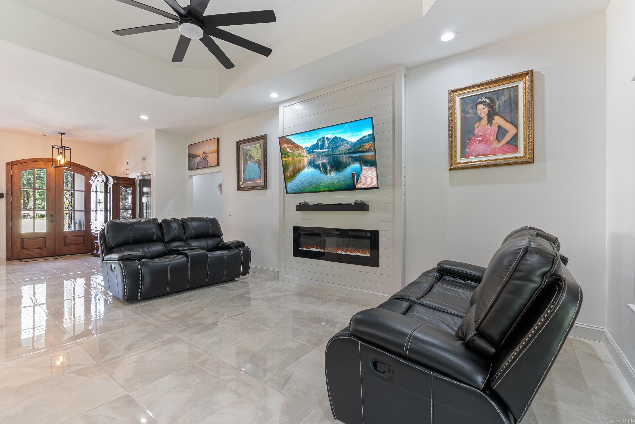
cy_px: 212
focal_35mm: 16
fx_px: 282
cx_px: 318
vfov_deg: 73.8
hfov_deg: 96.7
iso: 250
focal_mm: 16
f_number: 9
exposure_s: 1.3
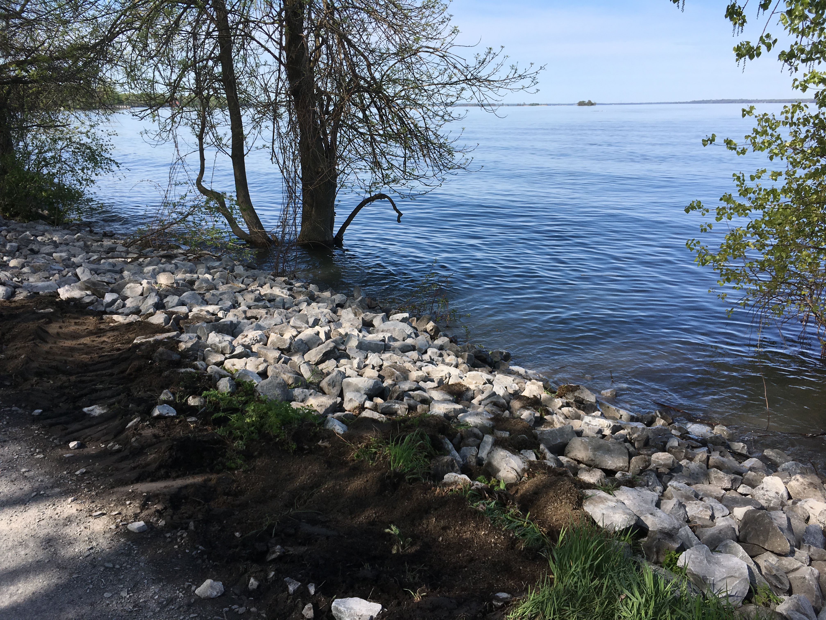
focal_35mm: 29
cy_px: 310
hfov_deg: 61.7
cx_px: 413
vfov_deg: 48.2
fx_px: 692
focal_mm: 4.15
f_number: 2.2
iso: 25
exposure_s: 1/1241
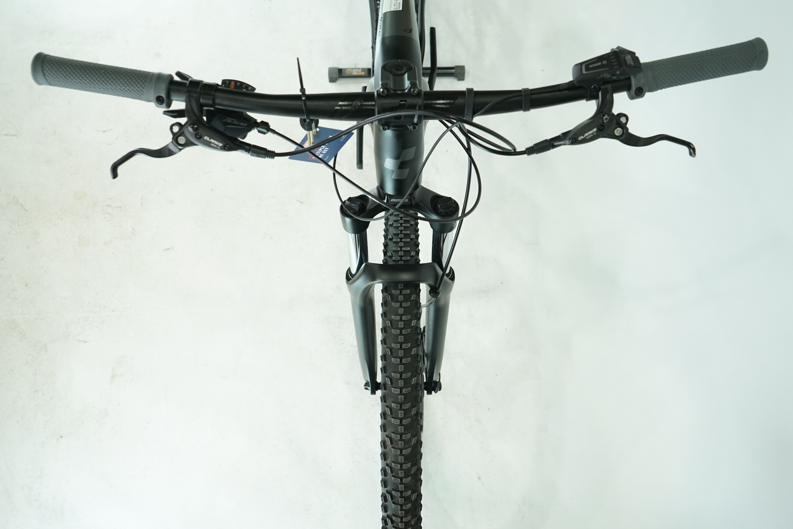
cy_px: 264
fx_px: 617
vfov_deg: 46.4
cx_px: 396
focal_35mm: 28
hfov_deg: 65.5
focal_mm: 28
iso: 1600
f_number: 5.6
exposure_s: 1/200
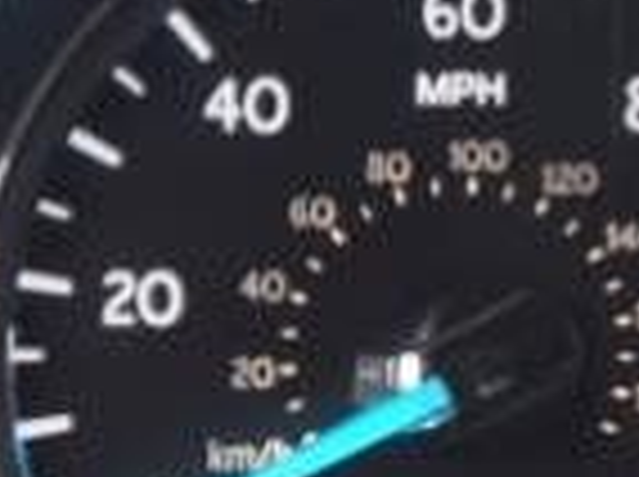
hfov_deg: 9.2
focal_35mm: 195
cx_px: -832
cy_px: 428
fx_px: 3594
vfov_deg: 7.6
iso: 40
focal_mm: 3.58
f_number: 1.9
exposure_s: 1/60.2
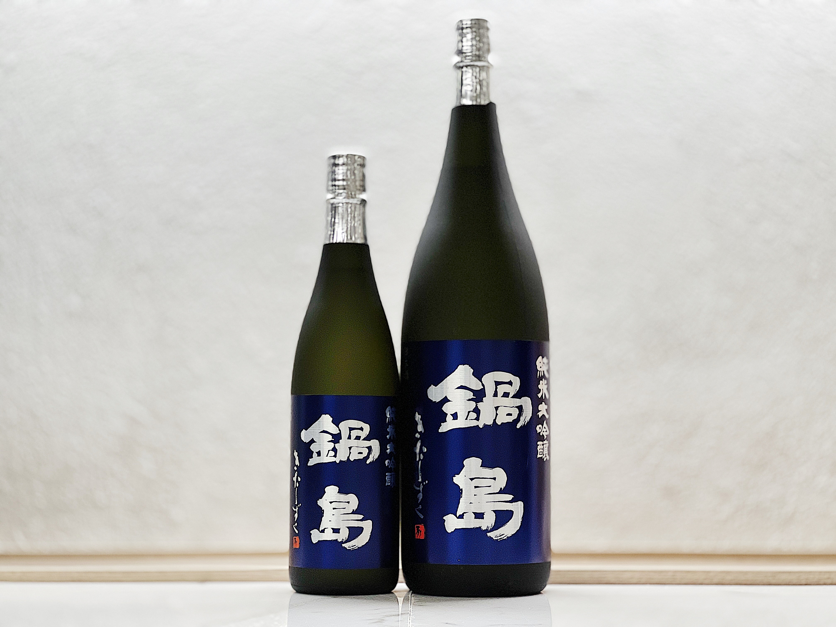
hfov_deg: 25.3
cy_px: 314
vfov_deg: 19.1
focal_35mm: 77
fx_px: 1860
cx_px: 418
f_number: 2.8
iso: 160
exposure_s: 1/100
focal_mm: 9
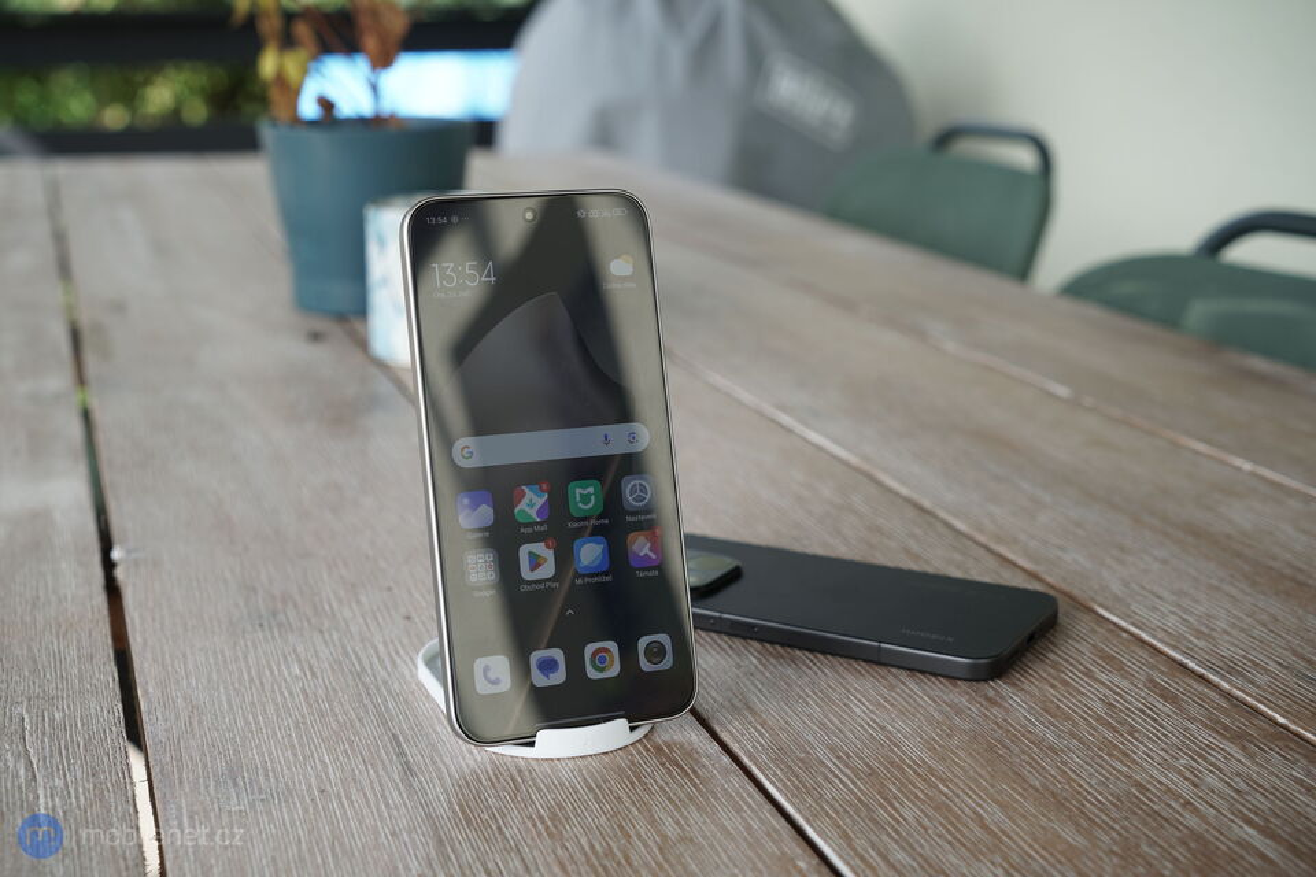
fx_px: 1791
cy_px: 438
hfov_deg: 40.3
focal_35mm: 49
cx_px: 658
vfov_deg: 27.5
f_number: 5.6
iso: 100
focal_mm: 49
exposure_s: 1/125
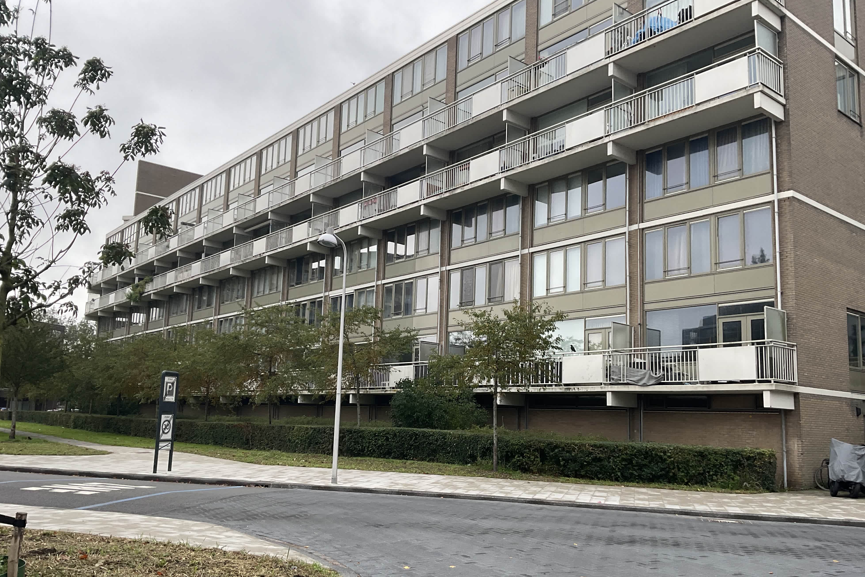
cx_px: 431
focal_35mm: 31
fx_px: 745
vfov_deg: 42.3
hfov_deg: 60.3
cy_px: 318
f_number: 1.8
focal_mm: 3
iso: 16
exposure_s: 1/406
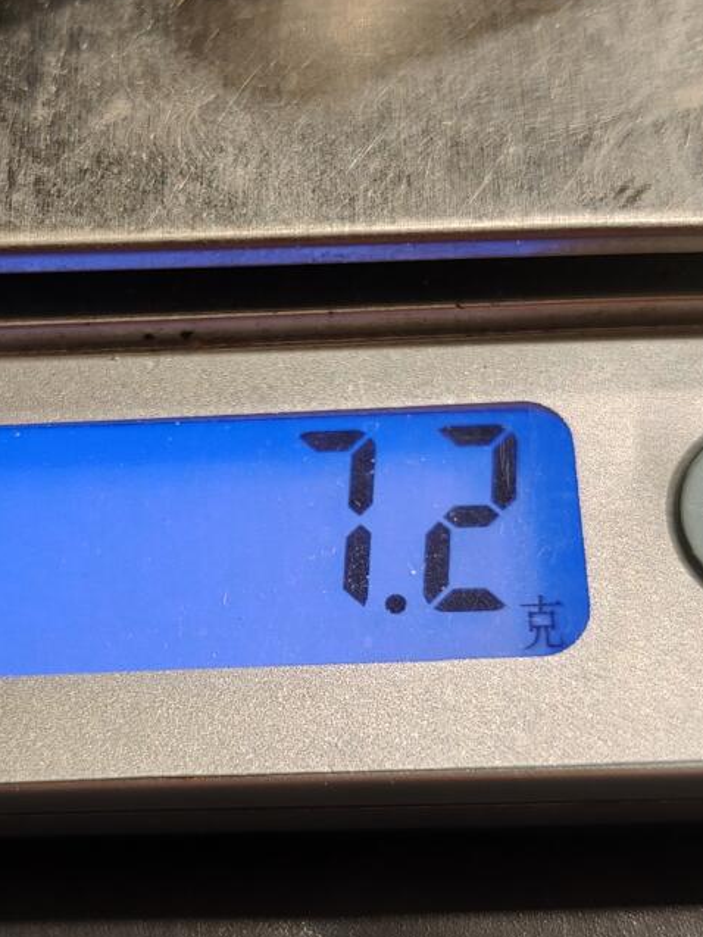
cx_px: 235
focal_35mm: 65
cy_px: 505
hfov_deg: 22.5
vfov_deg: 29.8
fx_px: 1759
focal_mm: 6.06
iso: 250
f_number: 1.6
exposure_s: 1/162
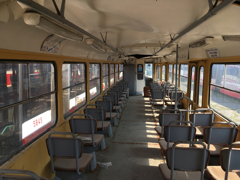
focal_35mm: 29
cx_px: 120
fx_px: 201
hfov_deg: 61.7
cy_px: 90
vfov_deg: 48.2
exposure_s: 1/346
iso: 25
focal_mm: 4.15
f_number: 2.2
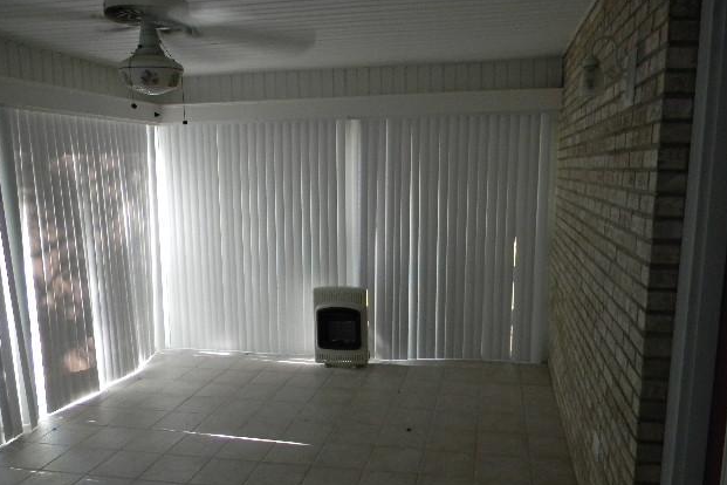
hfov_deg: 61.9
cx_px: 370
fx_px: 606
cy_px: 274
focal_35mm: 30
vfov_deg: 43.5
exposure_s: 1/29.4
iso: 400
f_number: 3.5
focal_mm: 5
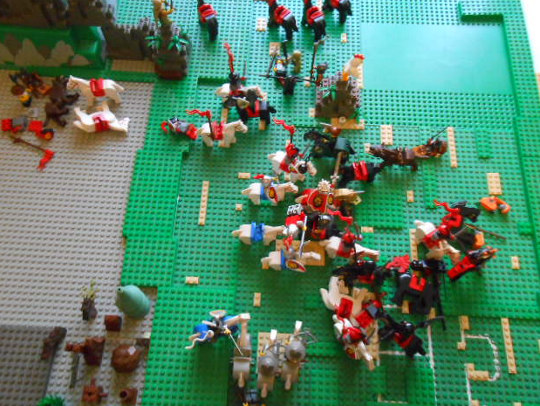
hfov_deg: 58.3
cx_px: 270
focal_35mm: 31
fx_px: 484
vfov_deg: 45.5
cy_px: 208
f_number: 3.8
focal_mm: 5.3
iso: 800
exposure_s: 1/10
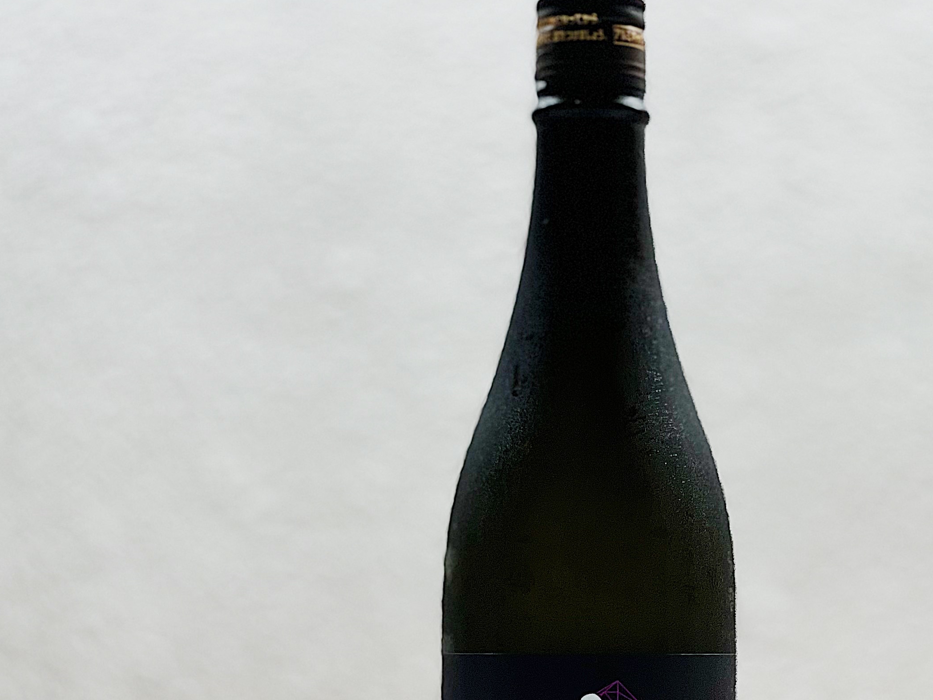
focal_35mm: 100
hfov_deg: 19.6
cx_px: 595
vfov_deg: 14.7
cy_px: 519
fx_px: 2695
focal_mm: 6
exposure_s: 1/100
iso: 80
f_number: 2
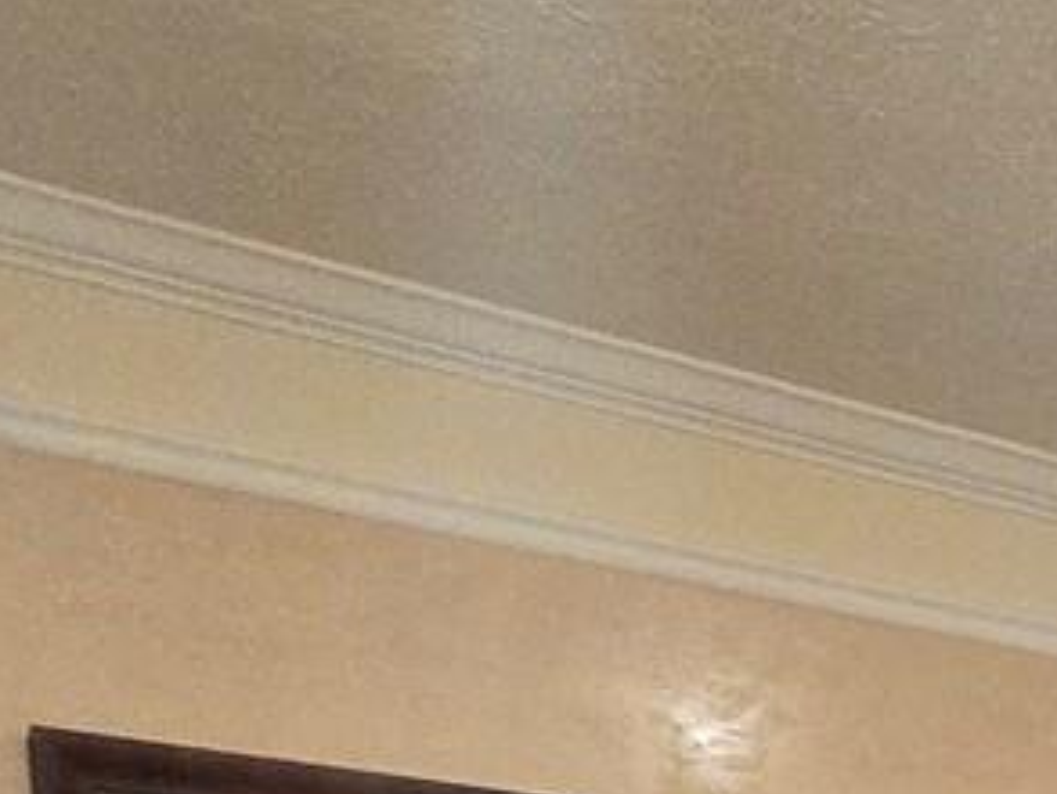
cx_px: 1807
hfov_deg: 20.7
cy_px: 1758
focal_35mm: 71
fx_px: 2169
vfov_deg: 15.1
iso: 800
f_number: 2.2
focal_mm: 2.2
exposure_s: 1/60
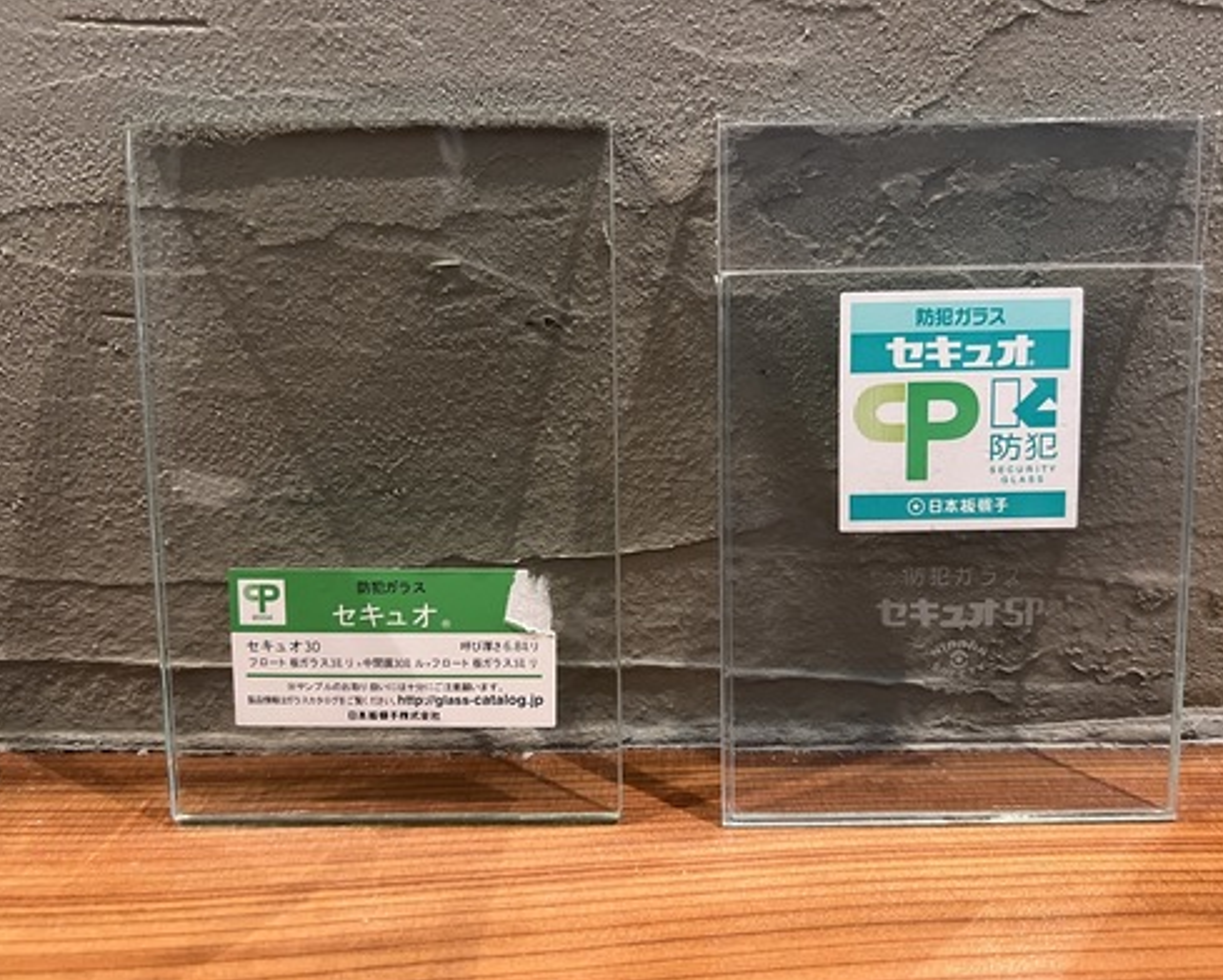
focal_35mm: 28
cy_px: 484
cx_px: 660
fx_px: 1014
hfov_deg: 62.1
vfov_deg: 51.6
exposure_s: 1/40
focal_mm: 5.7
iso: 500
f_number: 1.5
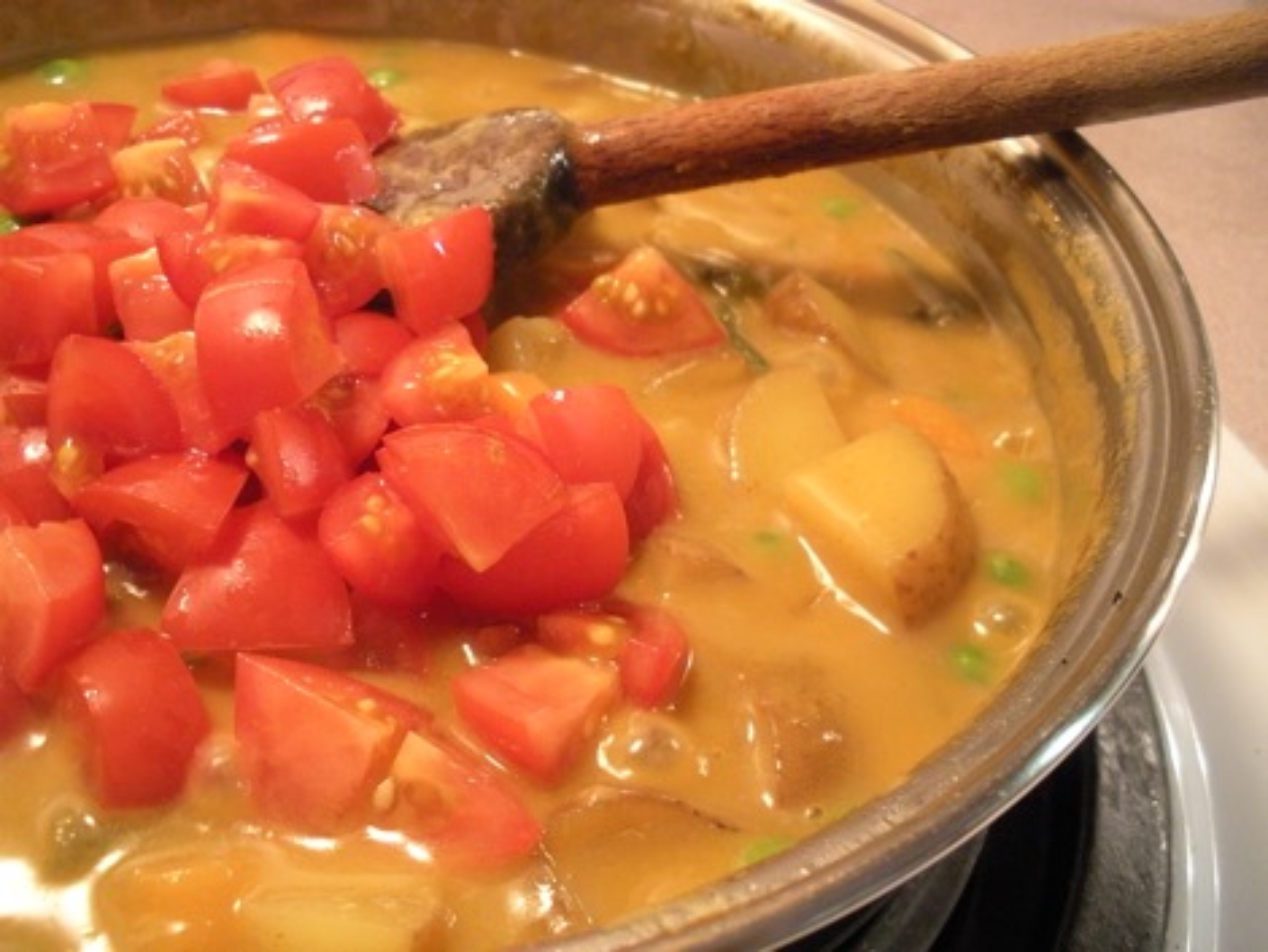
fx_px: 1319
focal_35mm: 36
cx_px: 634
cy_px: 476
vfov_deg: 39.7
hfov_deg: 51.3
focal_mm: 6.3
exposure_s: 1/16.3
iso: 400
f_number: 3.5
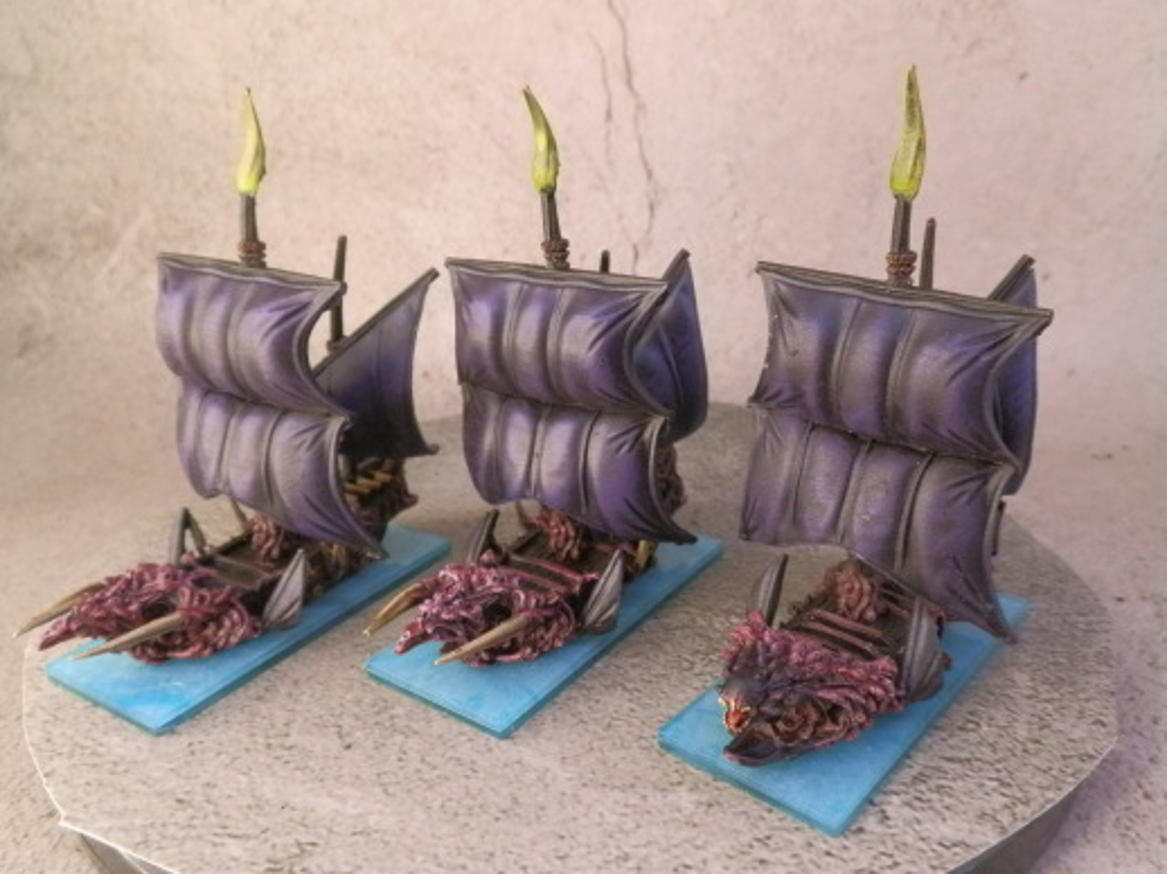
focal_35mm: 29
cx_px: 597
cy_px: 442
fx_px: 977
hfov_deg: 61.7
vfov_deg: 48.2
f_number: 3.1
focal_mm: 5
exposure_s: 1/100
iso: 400
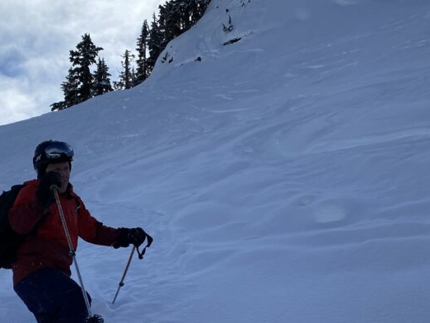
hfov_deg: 36.4
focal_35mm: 51
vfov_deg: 28.5
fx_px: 634
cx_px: 95
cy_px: 190
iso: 32
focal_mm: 4.25
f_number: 1.8
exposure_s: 1/5747
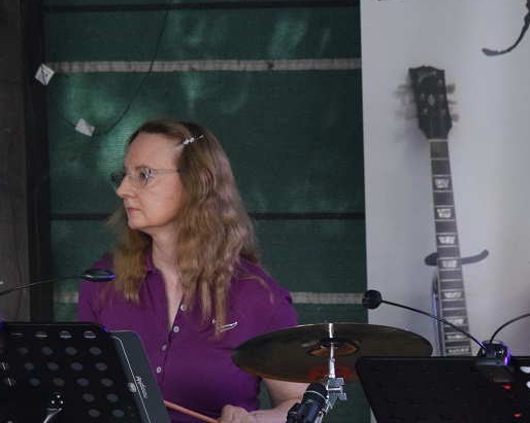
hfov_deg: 4.4
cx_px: 239
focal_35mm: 435
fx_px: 6821
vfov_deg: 3.6
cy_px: 329
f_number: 5
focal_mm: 155
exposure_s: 1/125
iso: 2200
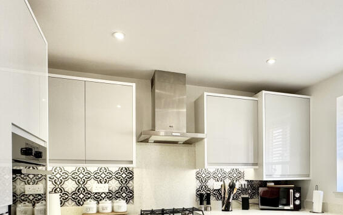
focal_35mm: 27
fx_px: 252
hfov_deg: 67.8
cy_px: 176
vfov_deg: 43.6
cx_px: 203
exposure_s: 1/99
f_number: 2.2
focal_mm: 2.22
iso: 125
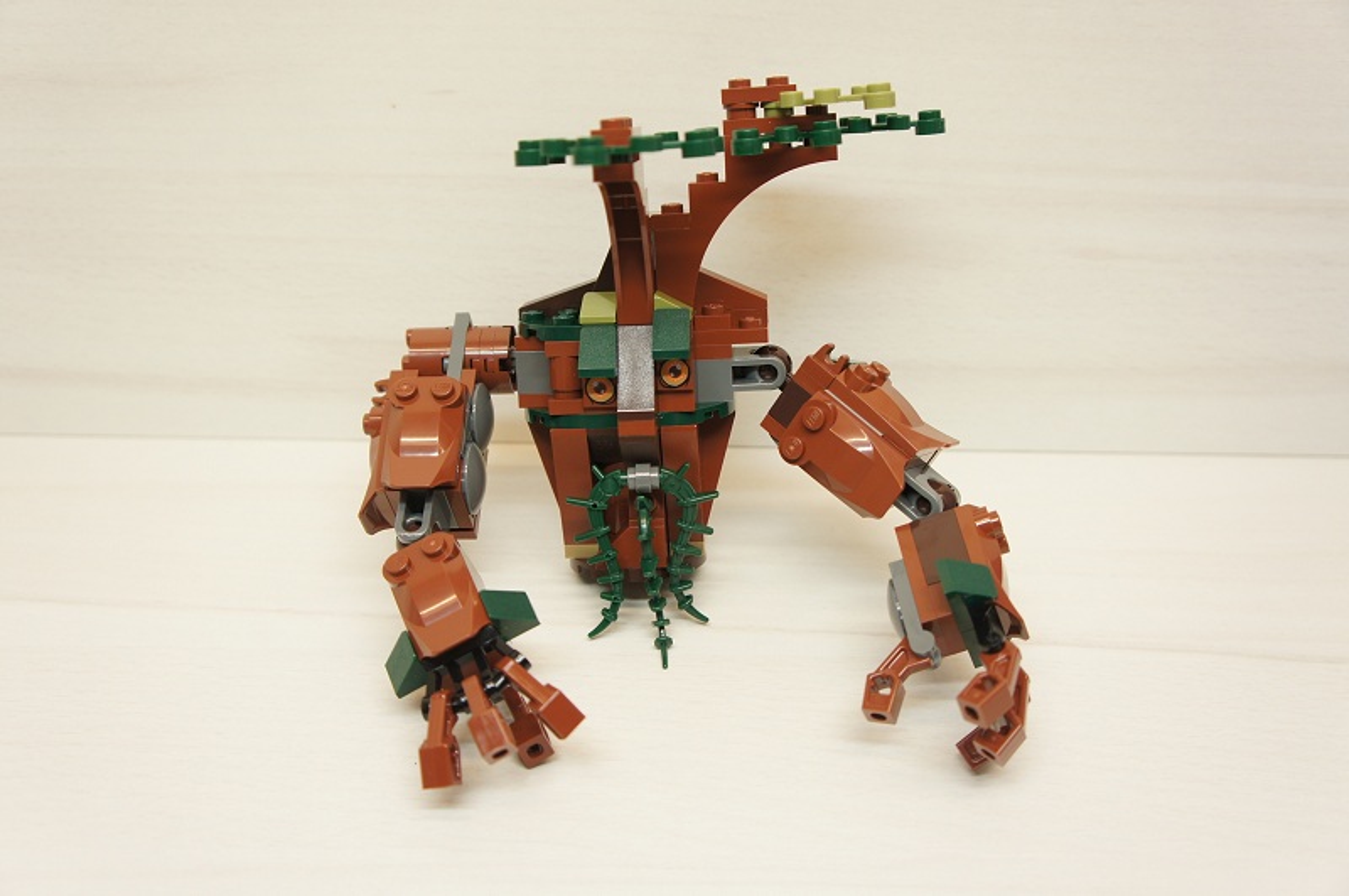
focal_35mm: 38
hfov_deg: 51.3
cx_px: 674
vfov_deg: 35.4
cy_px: 448
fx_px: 1403
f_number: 4.5
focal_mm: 25
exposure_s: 1/40
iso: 200
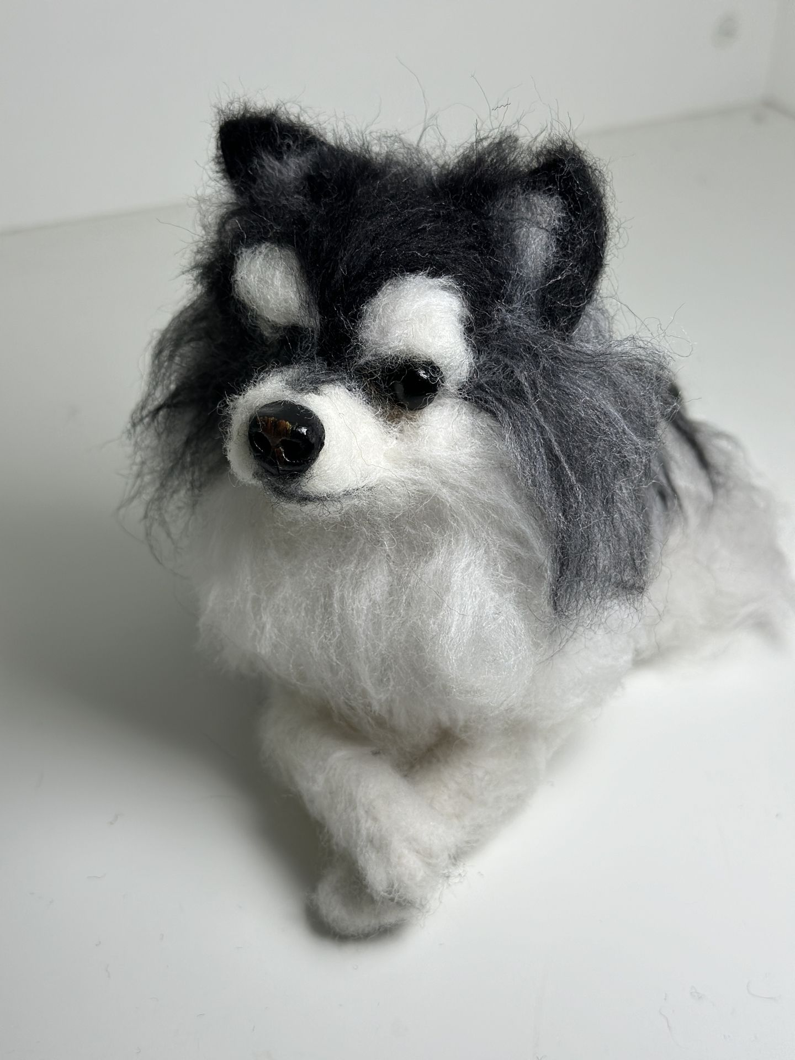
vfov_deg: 39.7
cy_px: 530
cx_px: 398
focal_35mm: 48
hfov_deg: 30.3
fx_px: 1470
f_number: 1.78
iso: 80
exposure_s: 1/1171
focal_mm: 6.86
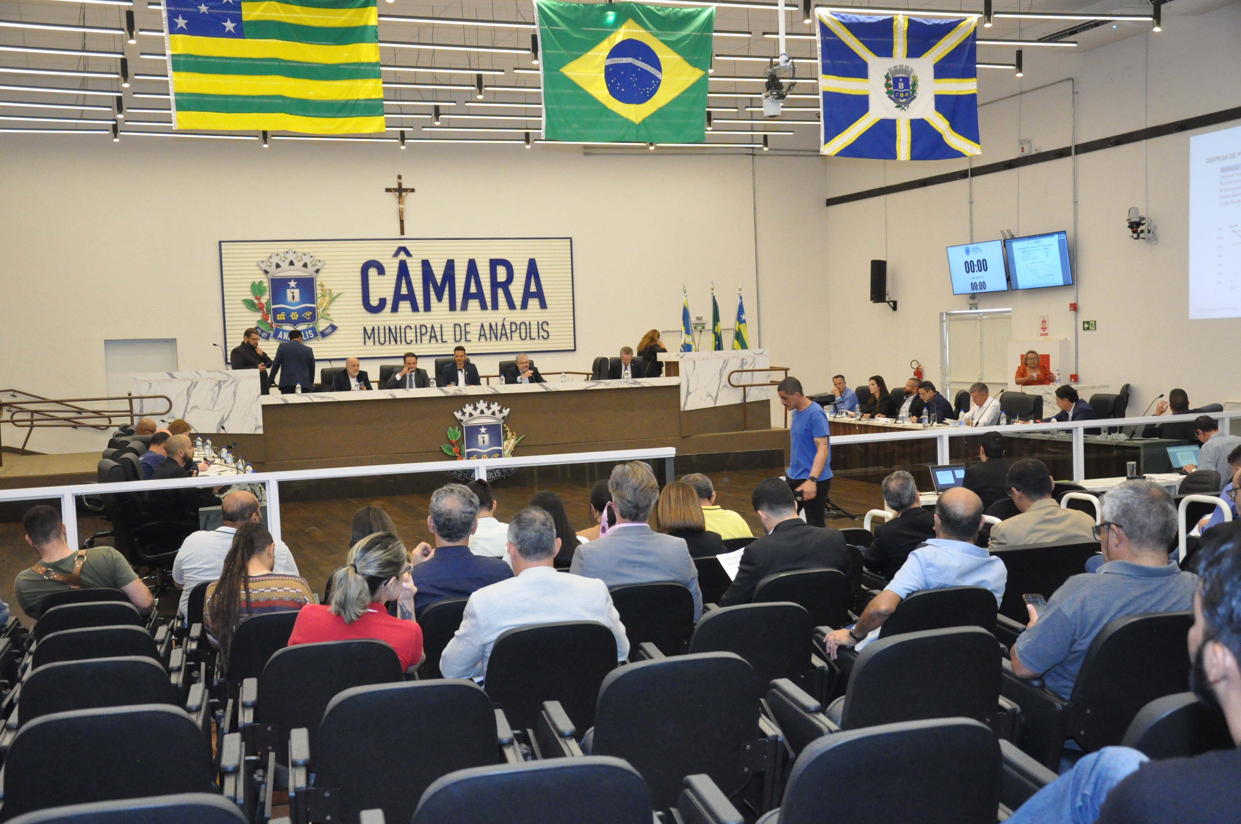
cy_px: 412
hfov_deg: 46.4
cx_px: 620
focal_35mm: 42
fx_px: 1446
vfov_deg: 31.8
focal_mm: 28
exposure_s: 1/100
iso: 3200
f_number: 4
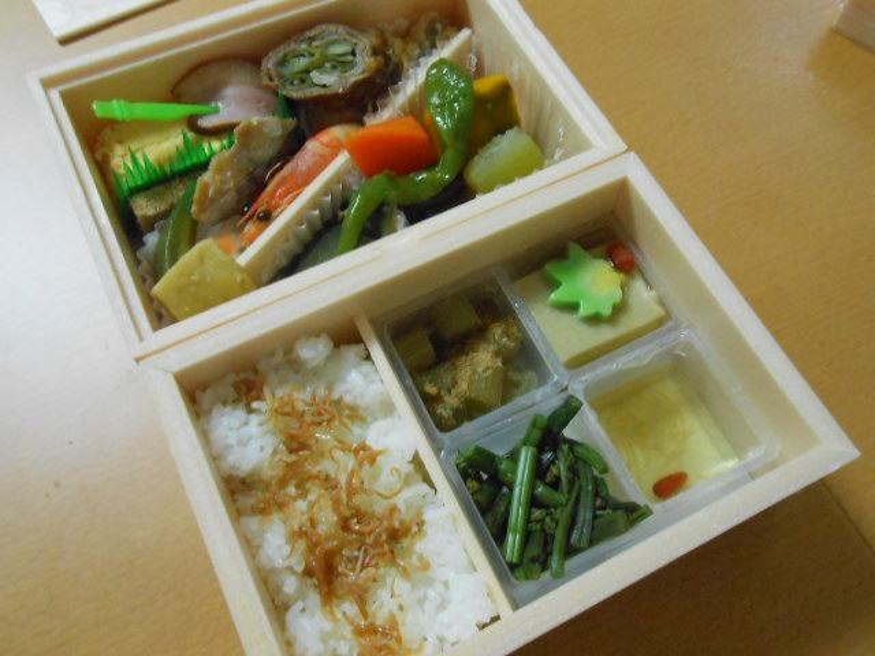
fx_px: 758
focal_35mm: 30
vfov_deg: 46.8
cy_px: 328
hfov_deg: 60.0
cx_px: 438
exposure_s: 1/30
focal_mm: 5.3
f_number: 3.8
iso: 800
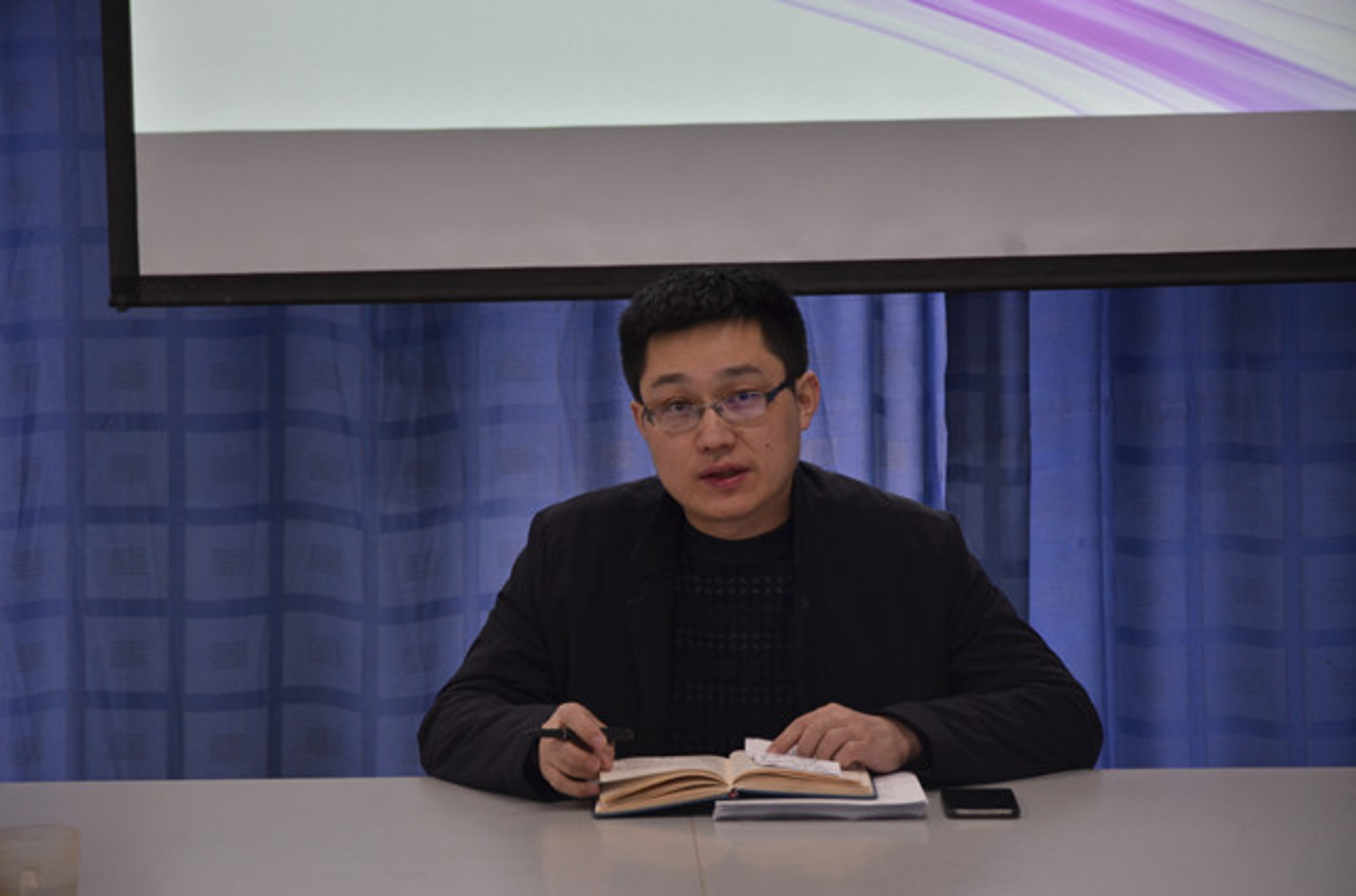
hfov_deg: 13.1
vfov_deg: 8.7
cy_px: 448
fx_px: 5916
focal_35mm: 158
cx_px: 678
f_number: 5.6
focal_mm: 105
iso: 500
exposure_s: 1/60
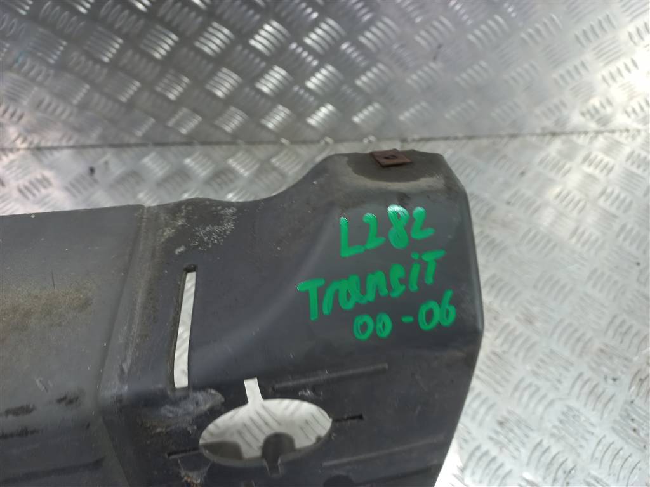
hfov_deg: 69.4
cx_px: 325
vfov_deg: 54.9
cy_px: 244
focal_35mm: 25
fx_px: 469
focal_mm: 4.6
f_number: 1.8
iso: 80
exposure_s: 1/50
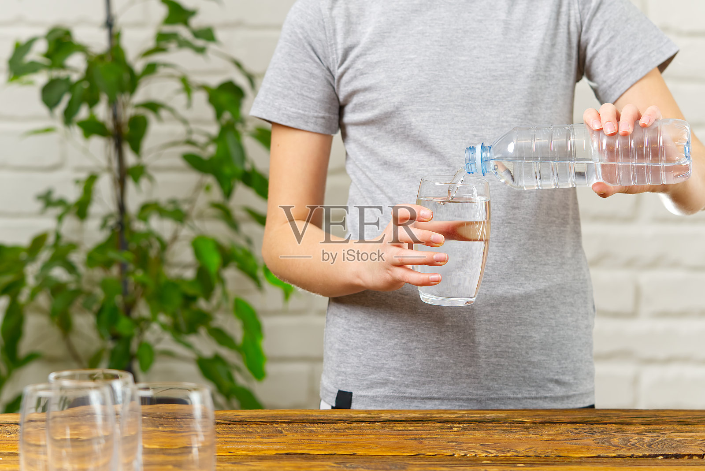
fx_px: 2645
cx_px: 352
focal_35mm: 135
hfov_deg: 15.2
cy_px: 236
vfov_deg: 10.2
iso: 100
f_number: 4
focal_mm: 90
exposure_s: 1/160
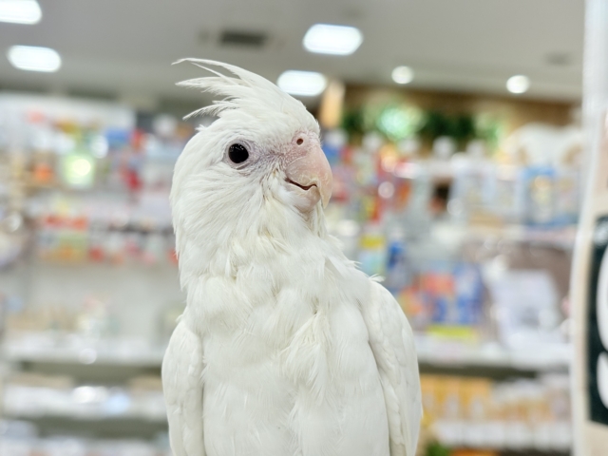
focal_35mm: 52
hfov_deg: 36.8
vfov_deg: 28.0
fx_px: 913
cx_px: 304
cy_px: 228
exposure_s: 1/100
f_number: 1.6
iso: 100
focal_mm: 5.96
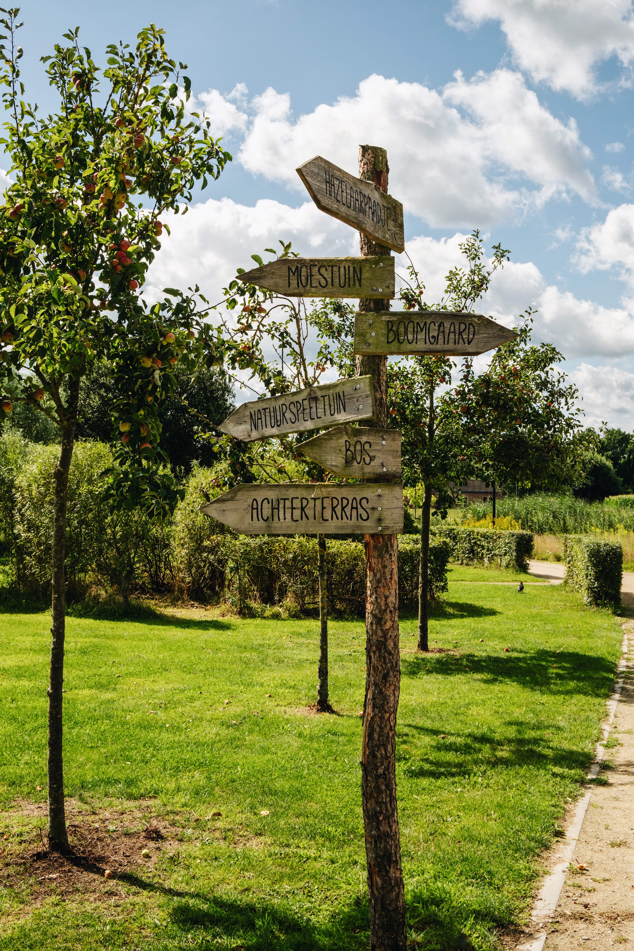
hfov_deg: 31.2
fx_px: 1136
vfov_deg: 45.4
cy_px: 476
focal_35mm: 43
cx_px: 317
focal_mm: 28.8
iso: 200
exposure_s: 1/180
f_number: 13
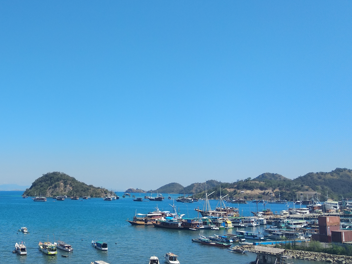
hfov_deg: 44.1
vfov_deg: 35.1
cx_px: 83
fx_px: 417
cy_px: 128
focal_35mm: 41
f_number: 2.2
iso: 100
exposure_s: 1/984
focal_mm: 3.81
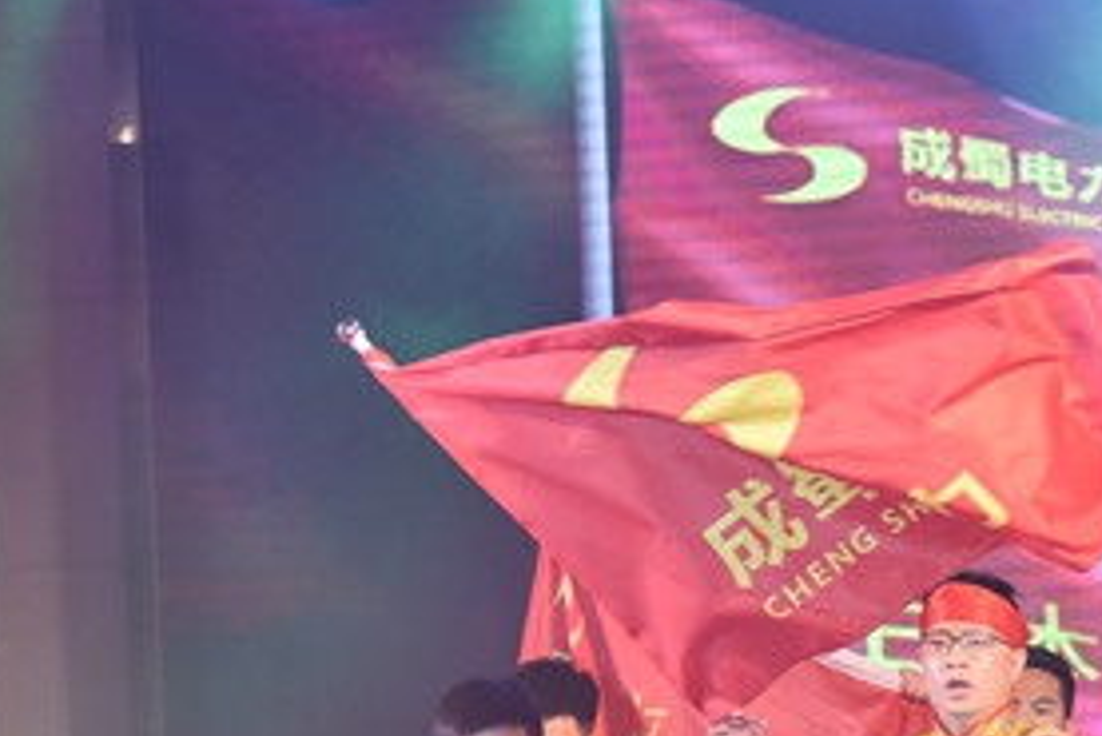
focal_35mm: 212
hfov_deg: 9.7
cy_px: 744
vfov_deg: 6.5
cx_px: 979
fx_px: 6493
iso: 1250
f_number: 4
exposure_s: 1/400
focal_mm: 98
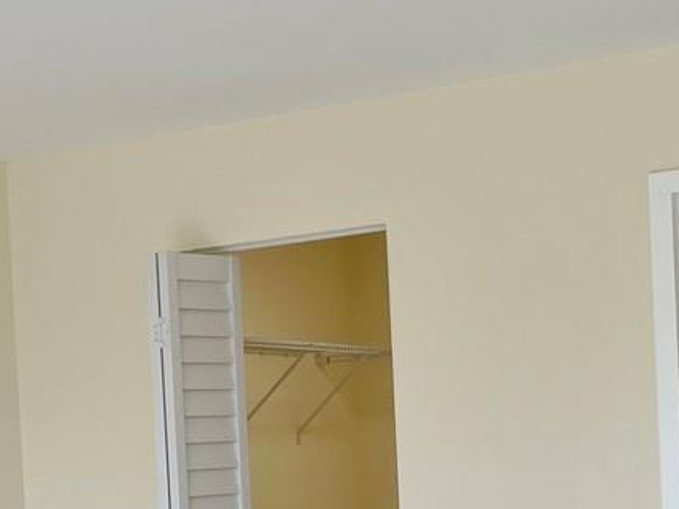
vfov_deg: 14.7
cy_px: 586
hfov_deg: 19.7
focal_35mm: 98
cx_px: 70
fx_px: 1922
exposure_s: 1/163
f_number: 1.6
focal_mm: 4.2
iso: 32
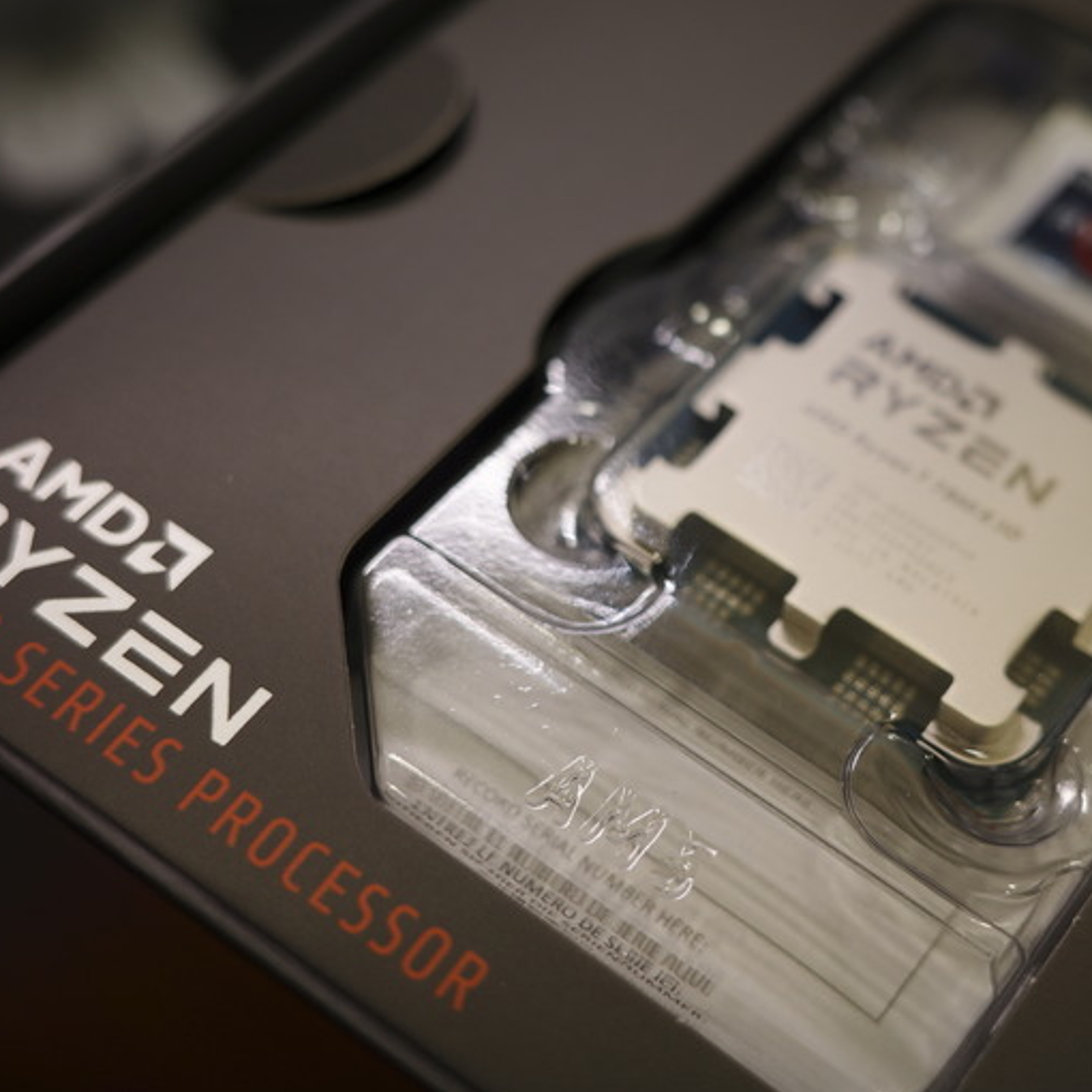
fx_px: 1856
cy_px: 548
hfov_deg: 32.5
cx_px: 743
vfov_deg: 32.8
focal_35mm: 52
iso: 200
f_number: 2.8
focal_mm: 26
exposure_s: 1/125
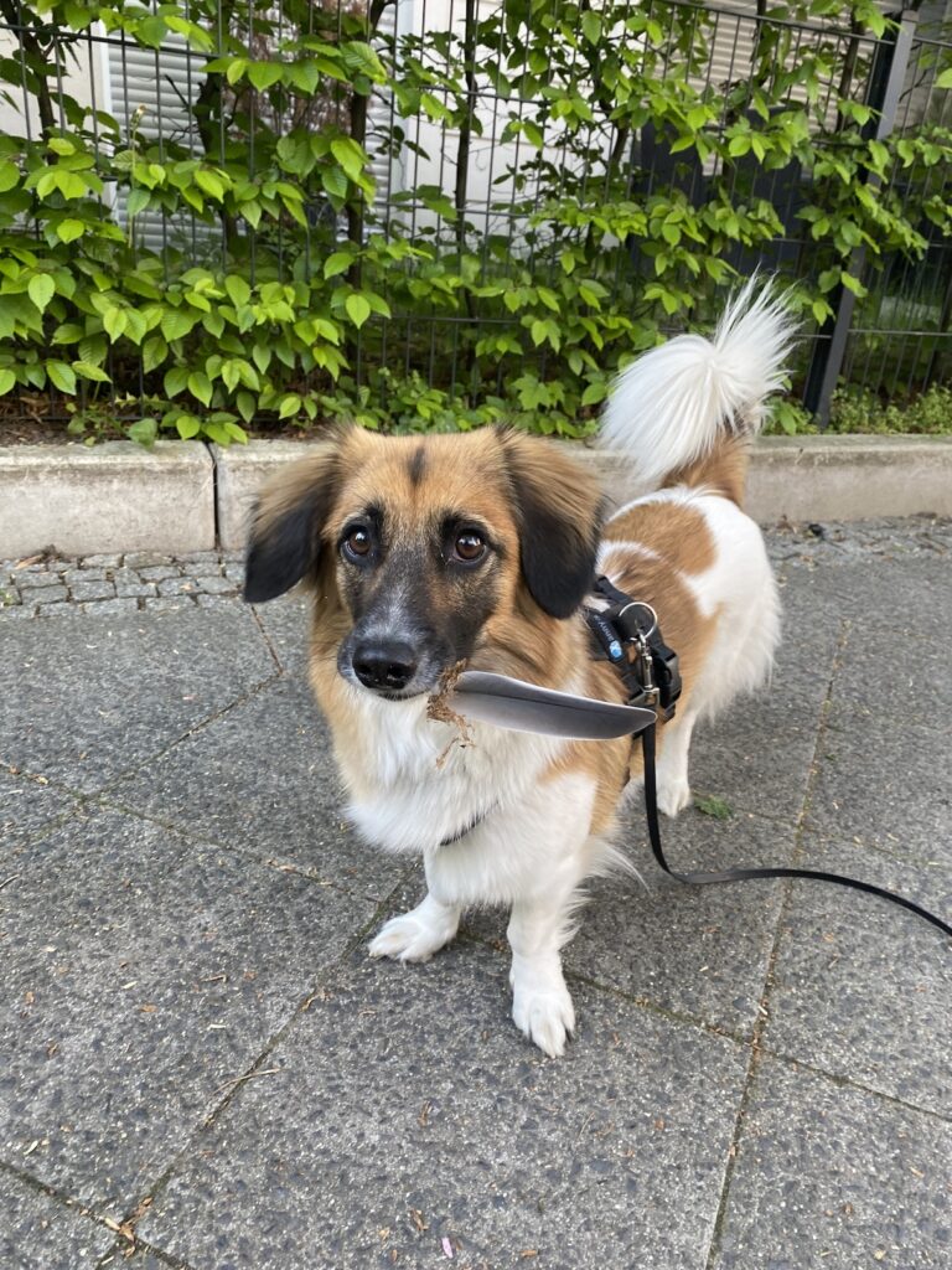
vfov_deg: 67.3
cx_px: 476
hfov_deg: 53.1
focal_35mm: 26
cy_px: 635
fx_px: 953
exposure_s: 1/121
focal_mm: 4.25
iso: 125
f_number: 1.8
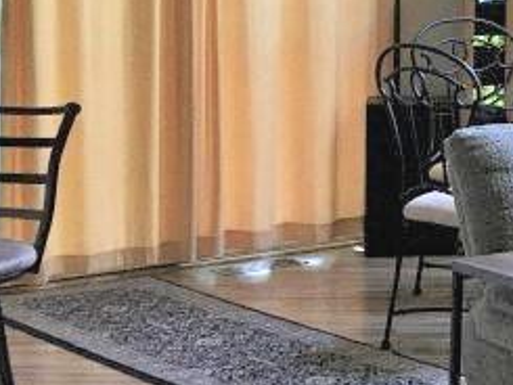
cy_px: 21
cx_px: 955
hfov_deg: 14.2
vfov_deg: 12.1
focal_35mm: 121
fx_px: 1794
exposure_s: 1/15
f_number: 2.2
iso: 32
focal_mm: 4.15
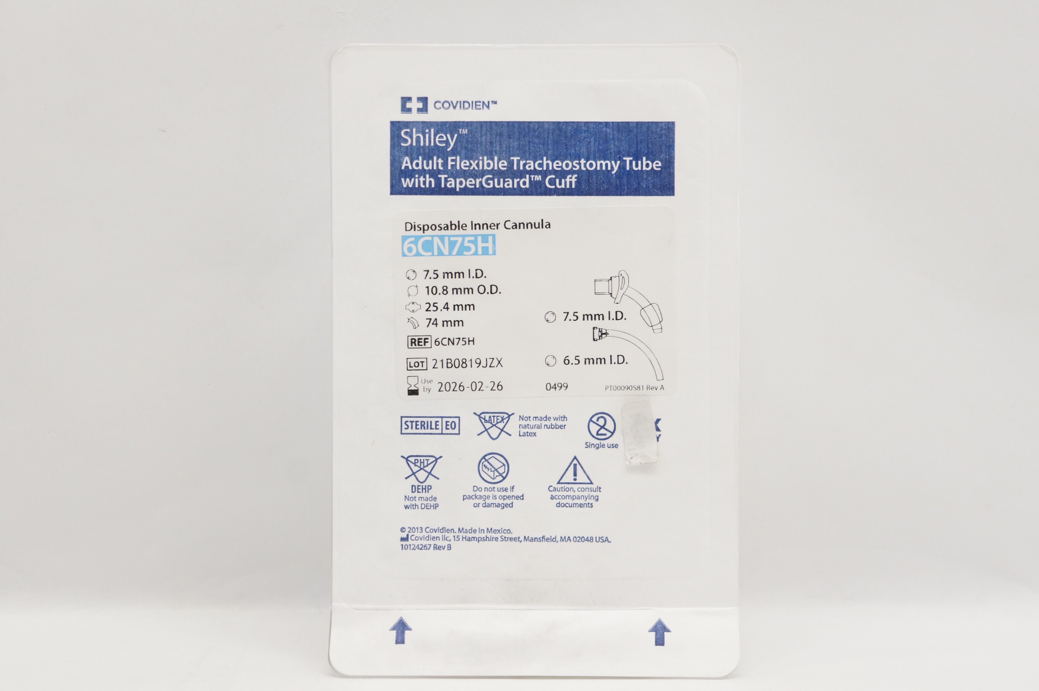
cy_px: 346
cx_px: 520
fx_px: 2378
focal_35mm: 82
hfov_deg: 24.6
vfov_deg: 16.5
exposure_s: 1/160
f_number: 6.3
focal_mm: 55
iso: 800
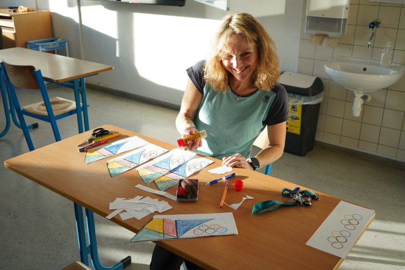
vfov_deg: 35.9
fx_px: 416
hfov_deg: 51.9
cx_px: 202
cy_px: 135
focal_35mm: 37
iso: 160
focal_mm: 37
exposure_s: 1/160
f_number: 4
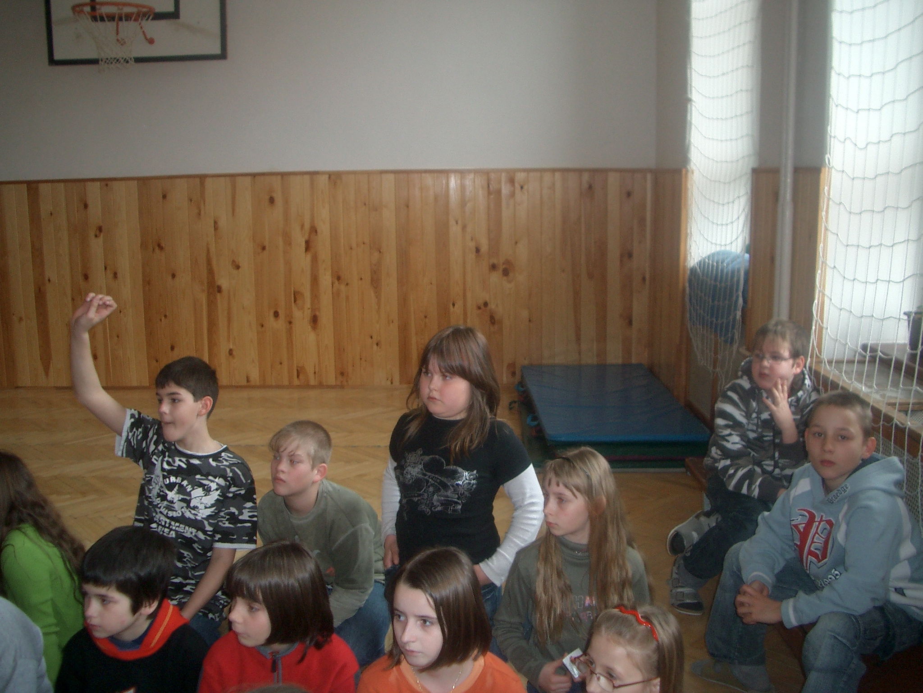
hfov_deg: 52.6
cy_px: 346
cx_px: 462
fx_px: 933
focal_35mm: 35
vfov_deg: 40.7
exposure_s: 1/40
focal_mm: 5.8
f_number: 2.6
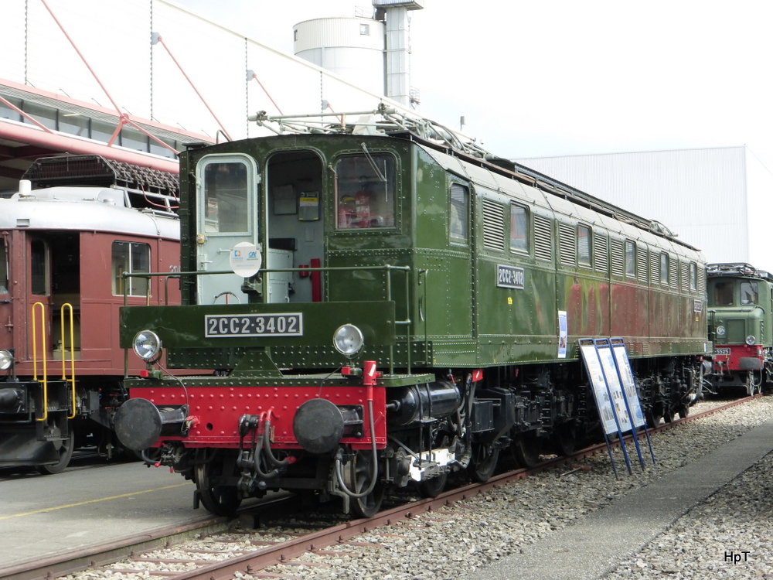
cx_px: 386
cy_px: 290
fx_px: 1541
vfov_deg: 21.3
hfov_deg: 28.2
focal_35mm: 69
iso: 160
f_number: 4.9
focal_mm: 11.7
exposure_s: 1/200
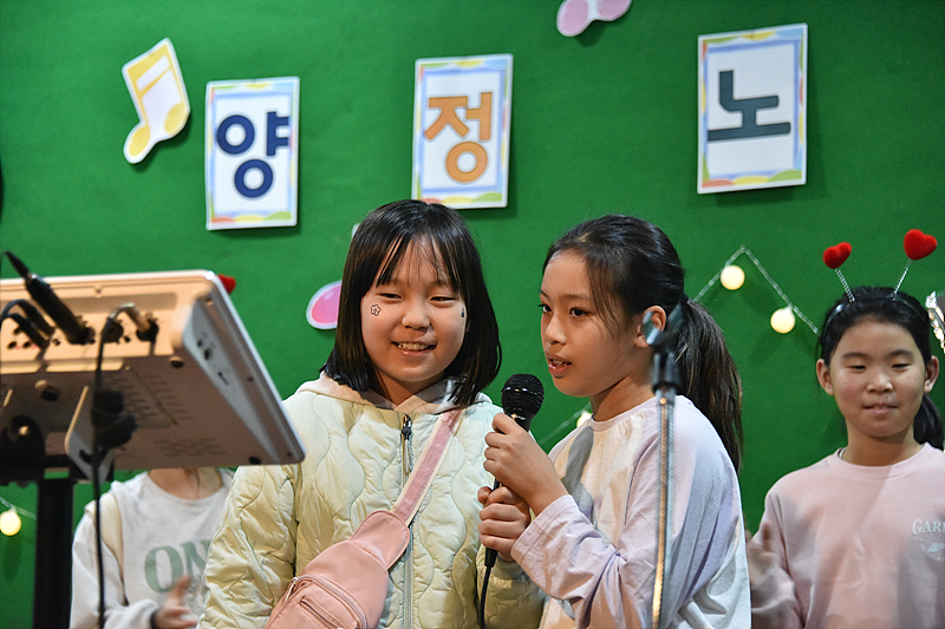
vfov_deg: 11.0
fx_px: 3280
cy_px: 314
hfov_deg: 16.4
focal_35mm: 125
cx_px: 472
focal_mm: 125
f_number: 5.6
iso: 5600
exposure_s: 1/125
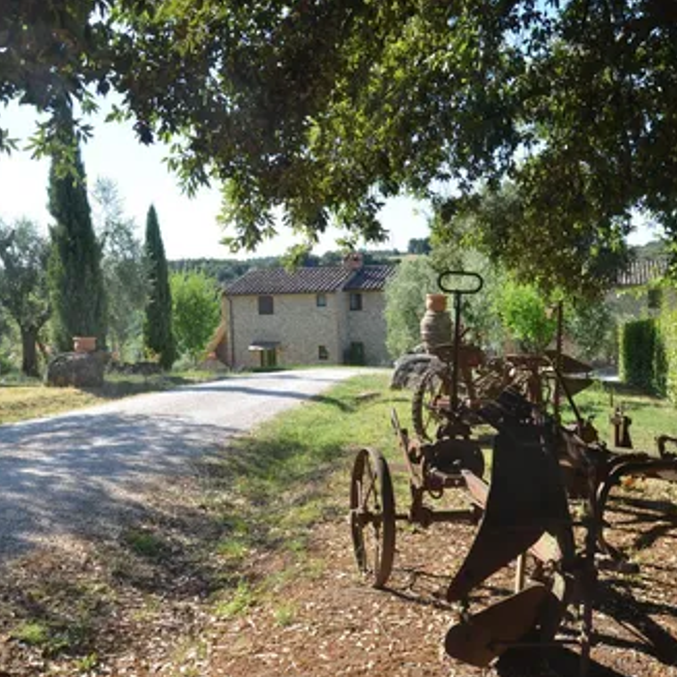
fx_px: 774
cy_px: 338
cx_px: 354
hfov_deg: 47.2
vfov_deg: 47.2
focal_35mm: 35
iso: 200
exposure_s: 1/250
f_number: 8
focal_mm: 18
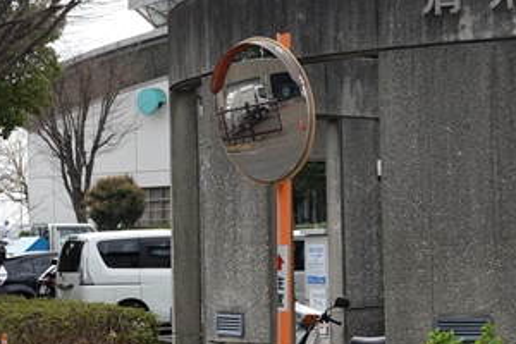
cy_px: 116
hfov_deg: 15.6
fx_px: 1863
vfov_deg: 10.5
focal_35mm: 130
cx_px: 475
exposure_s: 1/1000
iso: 320
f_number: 5
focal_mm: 22.46
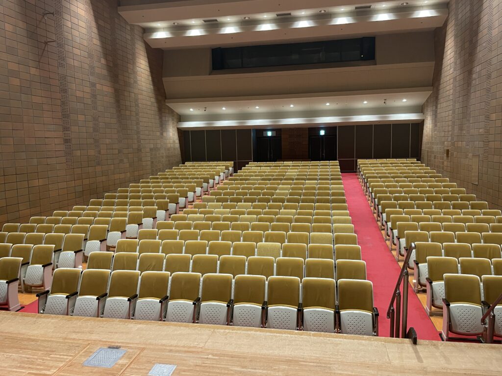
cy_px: 188
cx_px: 251
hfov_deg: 67.3
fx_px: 377
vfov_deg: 53.1
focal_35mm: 26
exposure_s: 1/60
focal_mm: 4.2
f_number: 1.6
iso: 320
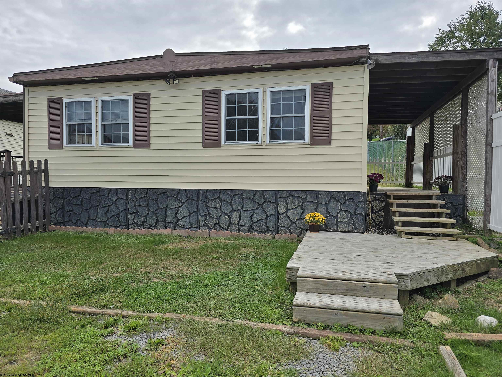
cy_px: 188
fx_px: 334
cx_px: 251
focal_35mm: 23
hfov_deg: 73.9
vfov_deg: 58.9
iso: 12
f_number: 1.7
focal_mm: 6.3
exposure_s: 1/887
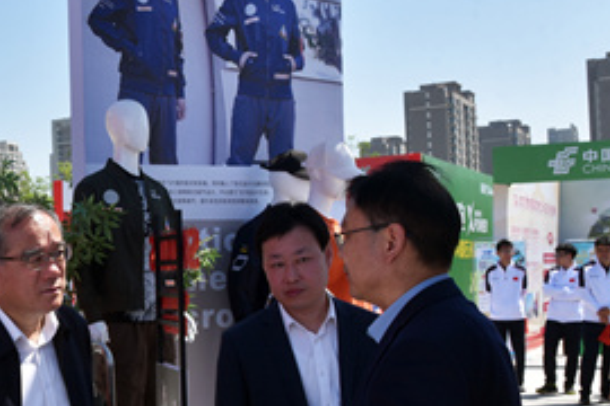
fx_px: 1203
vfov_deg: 19.2
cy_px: 249
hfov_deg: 26.6
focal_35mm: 71
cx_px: -25
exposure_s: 1/320
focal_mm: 30
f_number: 9
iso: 200
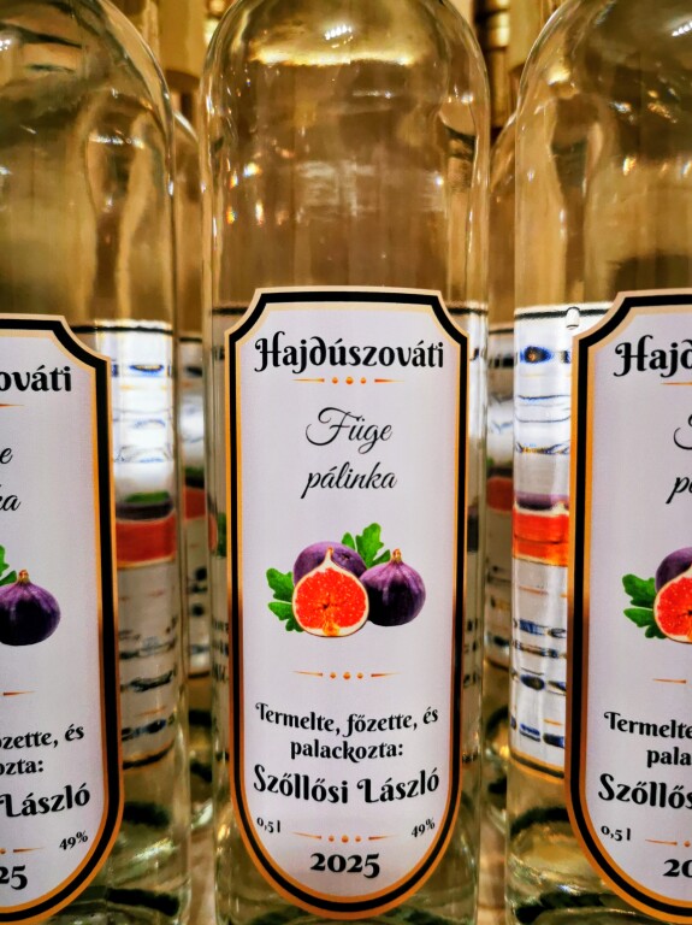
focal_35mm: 27
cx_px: 346
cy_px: 462
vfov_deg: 65.4
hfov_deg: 51.3
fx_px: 720
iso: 320
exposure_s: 1/50
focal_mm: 5.56
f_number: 1.6
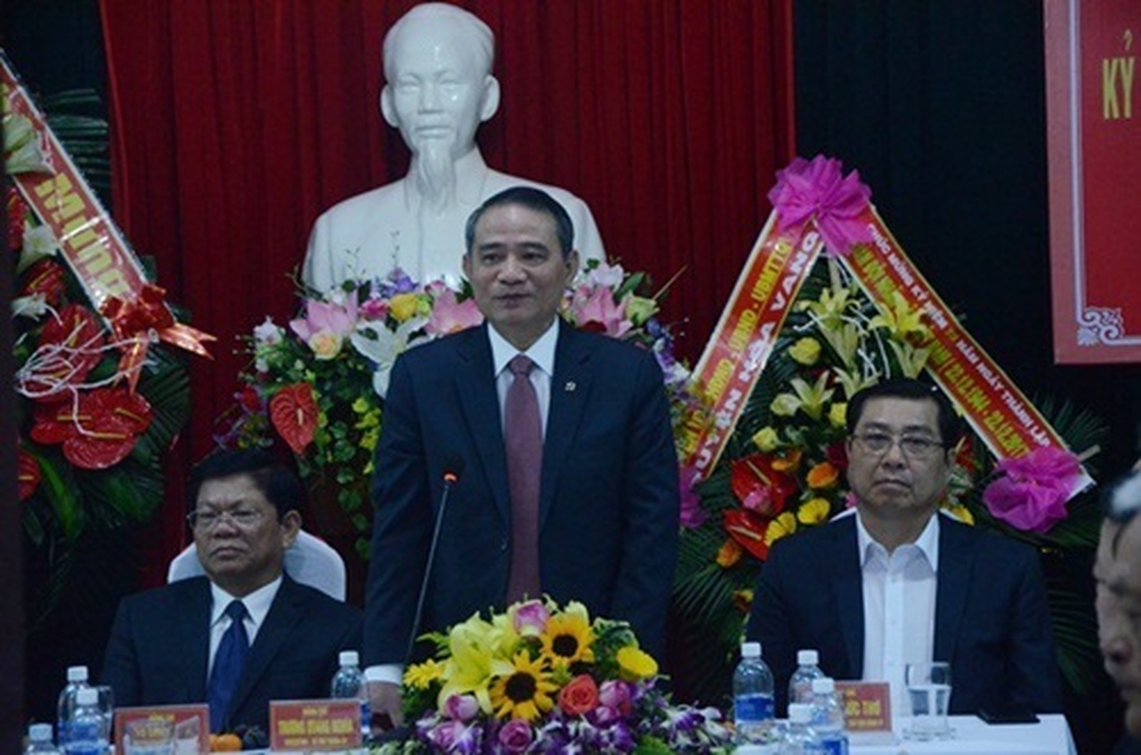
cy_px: 378
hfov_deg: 15.2
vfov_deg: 10.1
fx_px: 4269
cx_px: 570
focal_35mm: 135
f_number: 5.6
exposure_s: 1/80
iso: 3200
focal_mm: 90
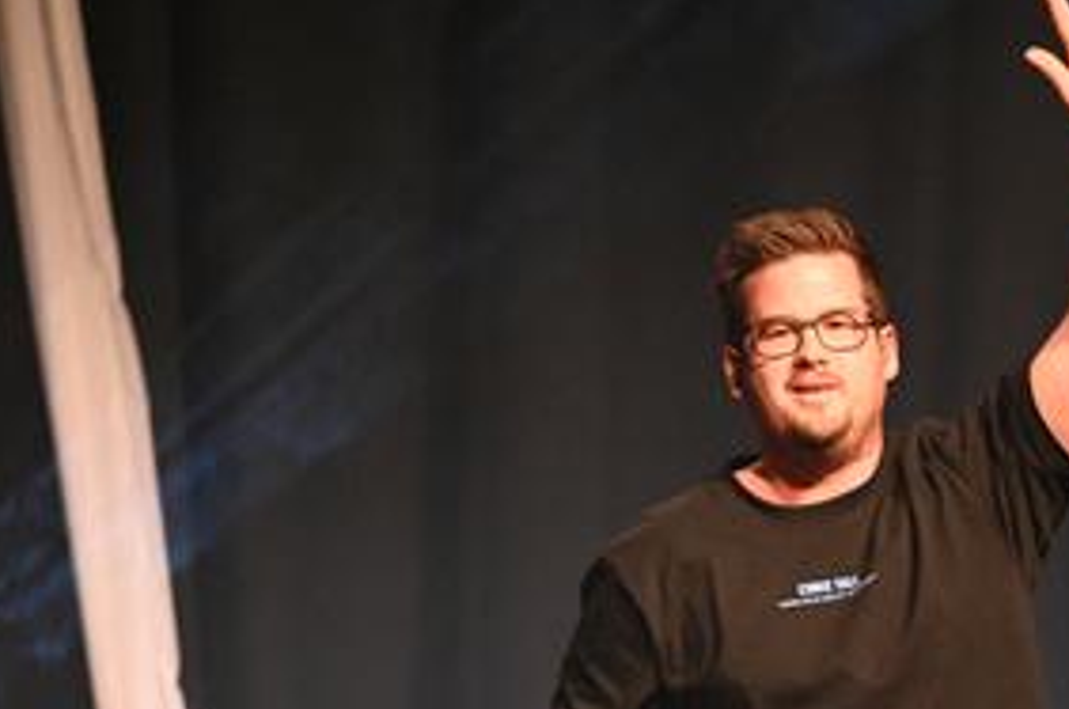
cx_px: 701
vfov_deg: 2.4
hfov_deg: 3.6
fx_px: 16838
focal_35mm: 568
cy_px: 686
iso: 4500
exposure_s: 1/400
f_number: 2.8
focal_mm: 200
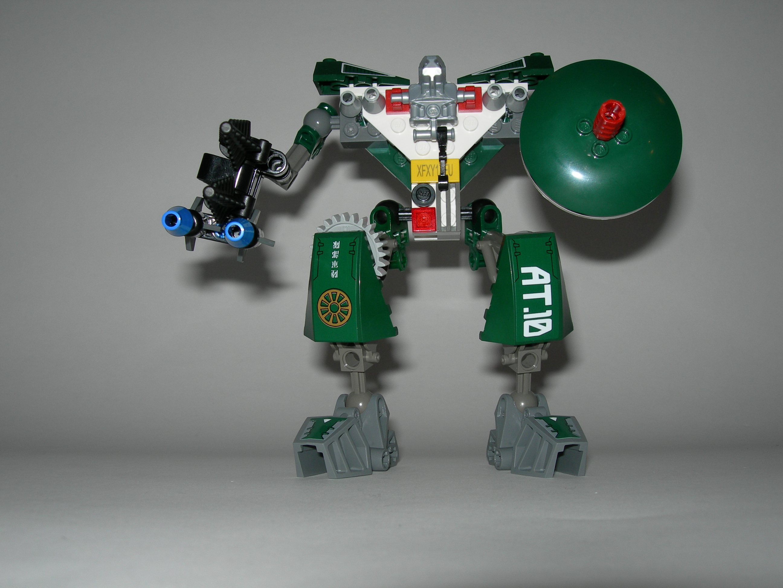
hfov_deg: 49.0
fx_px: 860
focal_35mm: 38
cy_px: 294
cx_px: 392
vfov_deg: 37.7
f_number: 4.8
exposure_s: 1/60.1
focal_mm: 7.8
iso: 50
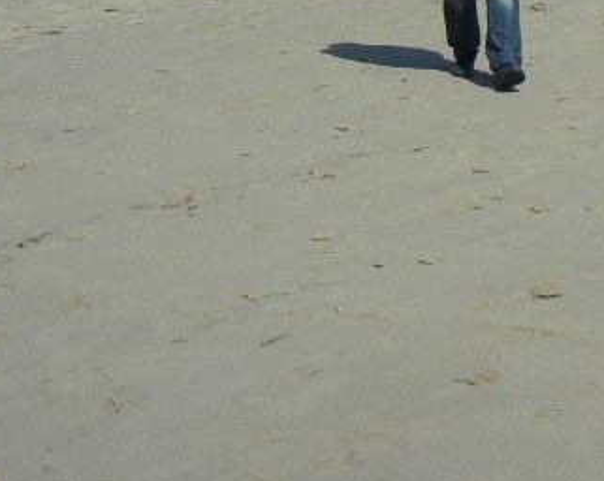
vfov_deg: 13.7
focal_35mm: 106
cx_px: 670
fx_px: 1893
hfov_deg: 17.5
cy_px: -231
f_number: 7.2
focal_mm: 6.2
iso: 160
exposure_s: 1/727
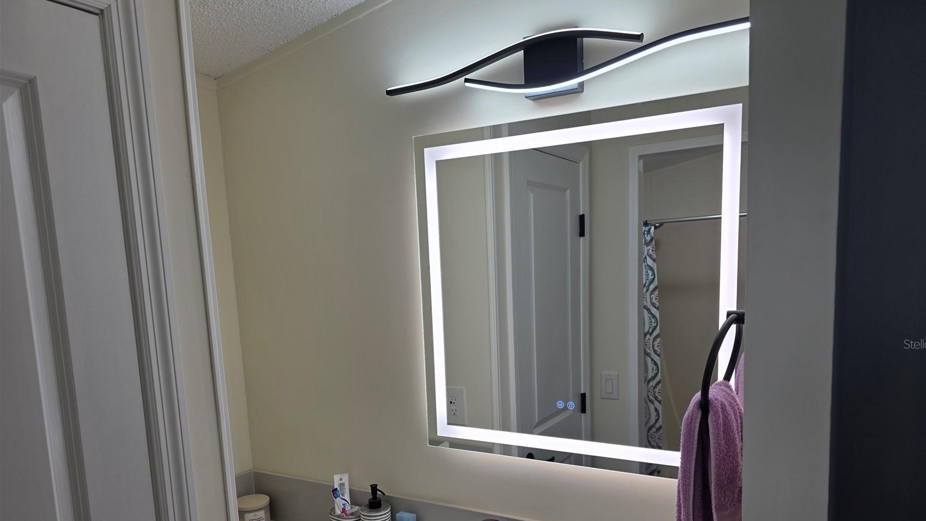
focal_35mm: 26
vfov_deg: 43.8
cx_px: 480
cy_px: 344
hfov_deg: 71.9
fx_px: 638
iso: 12
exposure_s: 1/120
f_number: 1.7
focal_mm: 6.3
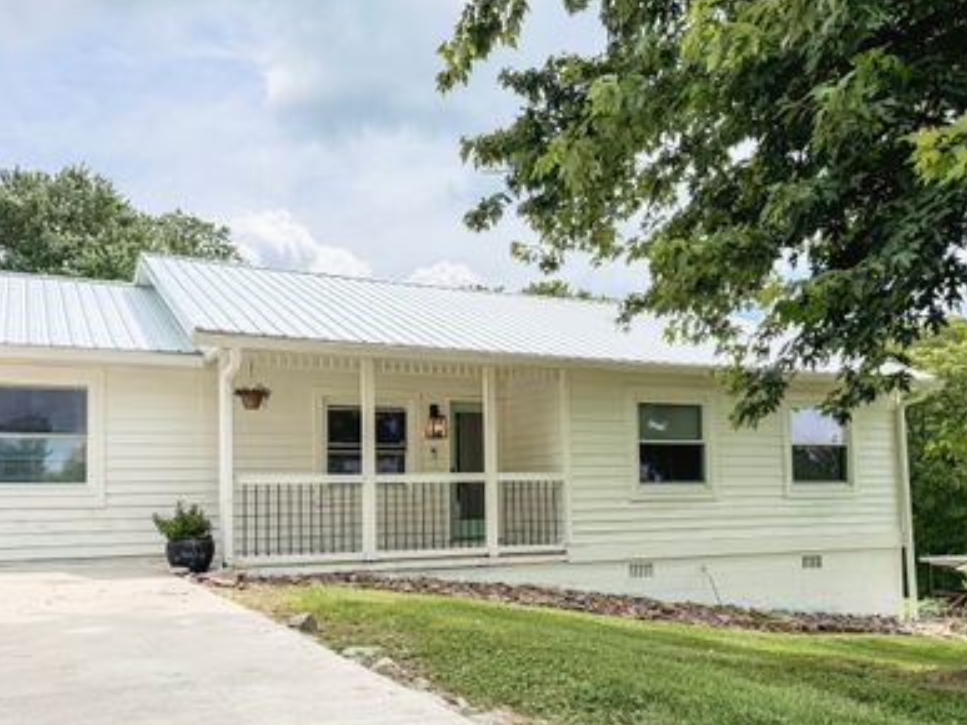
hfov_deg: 58.3
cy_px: 461
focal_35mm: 31
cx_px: 457
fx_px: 866
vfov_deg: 45.0
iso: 80
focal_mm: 6.76
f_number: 1.8
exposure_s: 1/8000
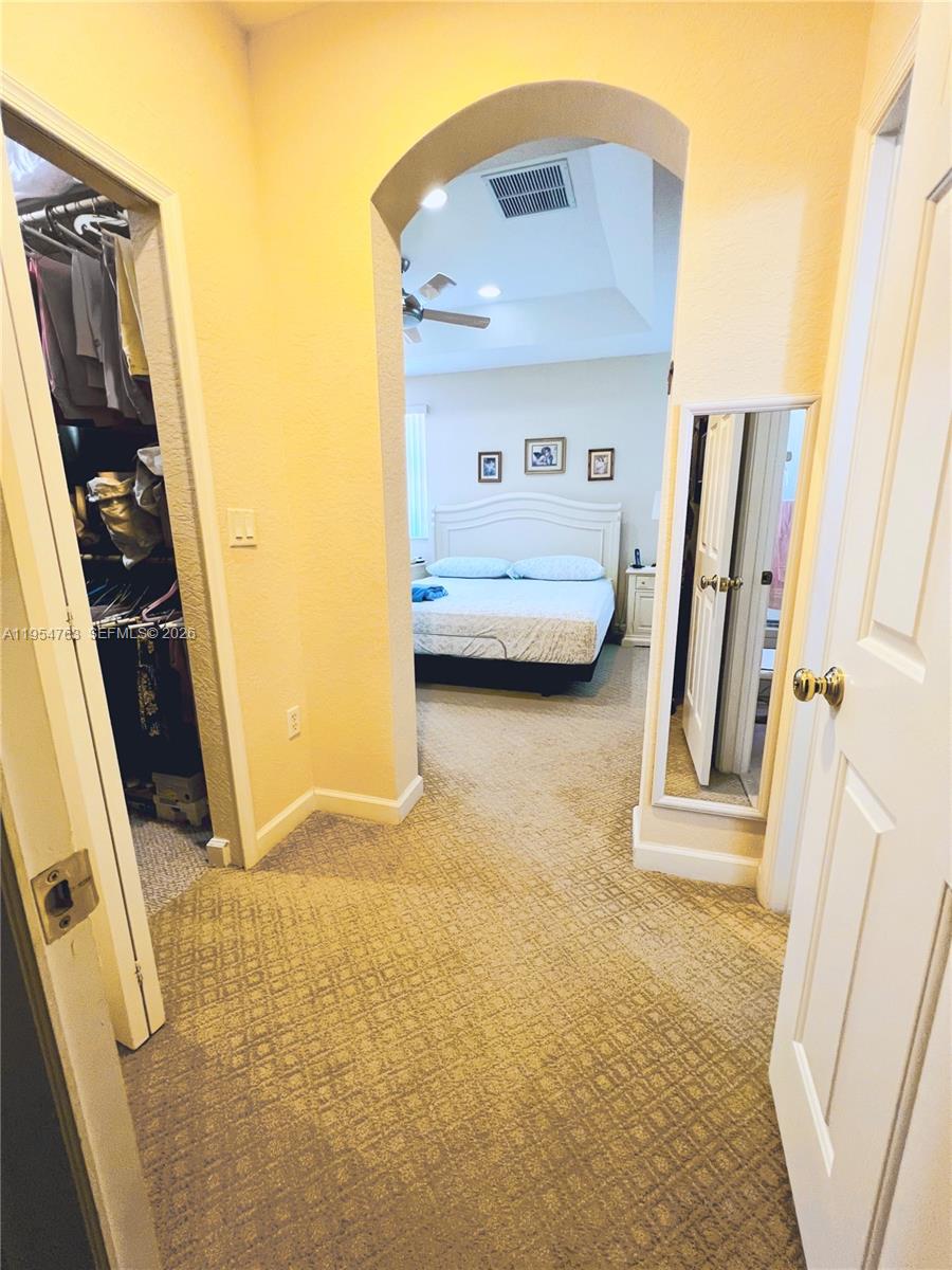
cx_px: 476
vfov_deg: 106.2
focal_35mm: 13
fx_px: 477
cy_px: 635
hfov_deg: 89.9
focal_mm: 1.57
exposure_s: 1/60
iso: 250
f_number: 1.8
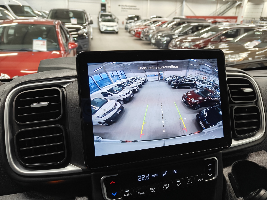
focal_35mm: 24
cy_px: 100
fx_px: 185
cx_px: 134
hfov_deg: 71.6
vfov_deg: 56.8
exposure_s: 1/50
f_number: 1.8
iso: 160
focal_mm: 5.59
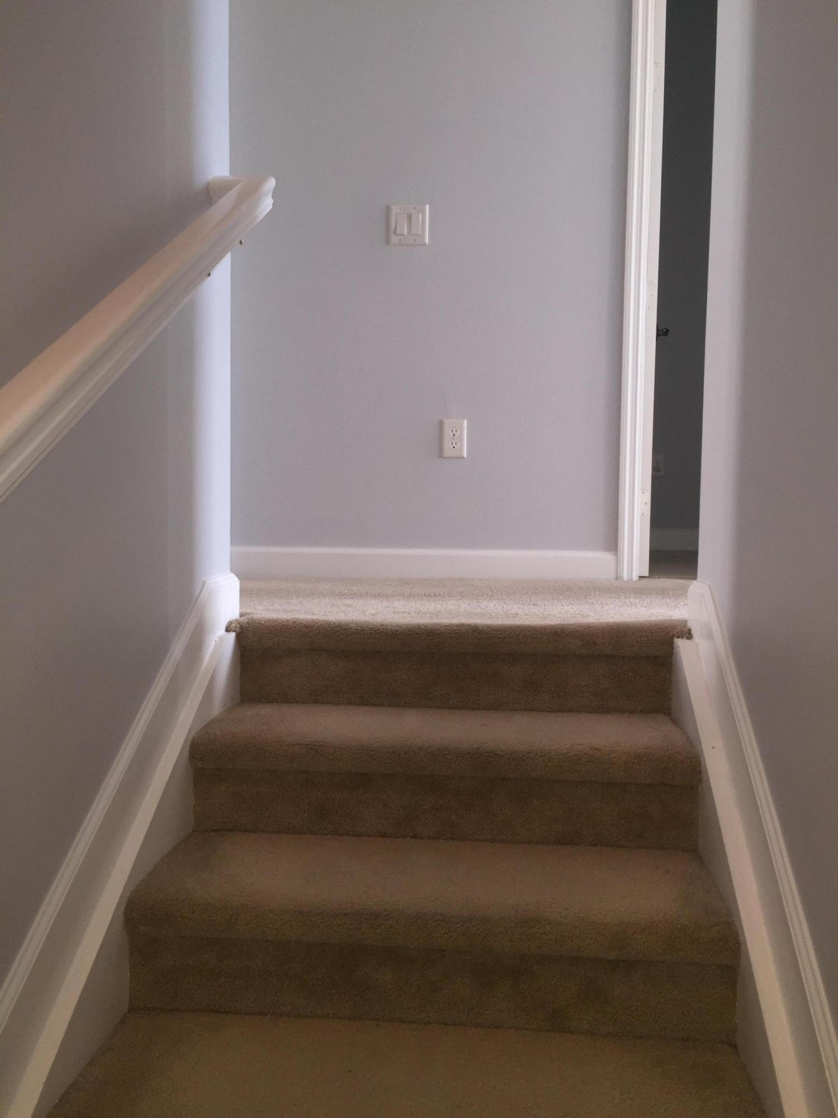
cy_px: 559
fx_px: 936
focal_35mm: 29
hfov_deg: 48.2
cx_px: 419
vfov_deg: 61.7
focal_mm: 4.15
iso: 32
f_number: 2.2
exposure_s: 1/56
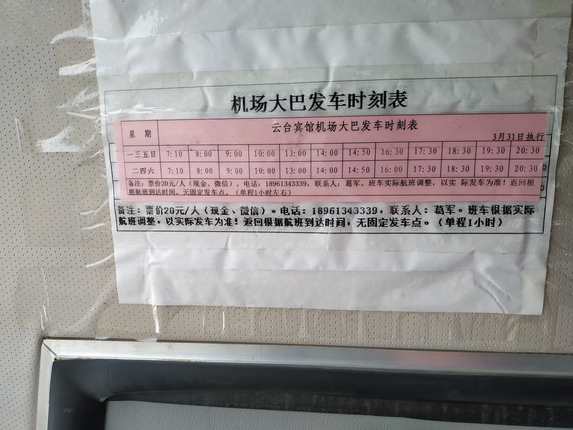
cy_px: 215
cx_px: 286
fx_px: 397
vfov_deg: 56.8
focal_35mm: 24
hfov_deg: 71.6
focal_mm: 3.94
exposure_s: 1/346
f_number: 1.9
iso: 100
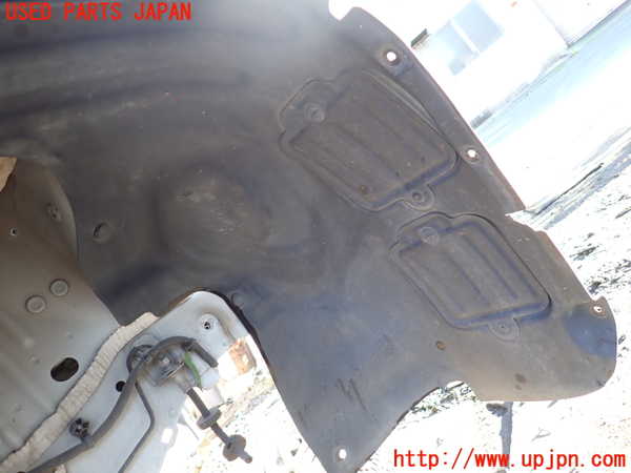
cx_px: 316
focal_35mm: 25
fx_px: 456
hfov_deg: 69.4
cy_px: 236
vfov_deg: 54.9
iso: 125
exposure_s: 1/60
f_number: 2
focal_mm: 4.5
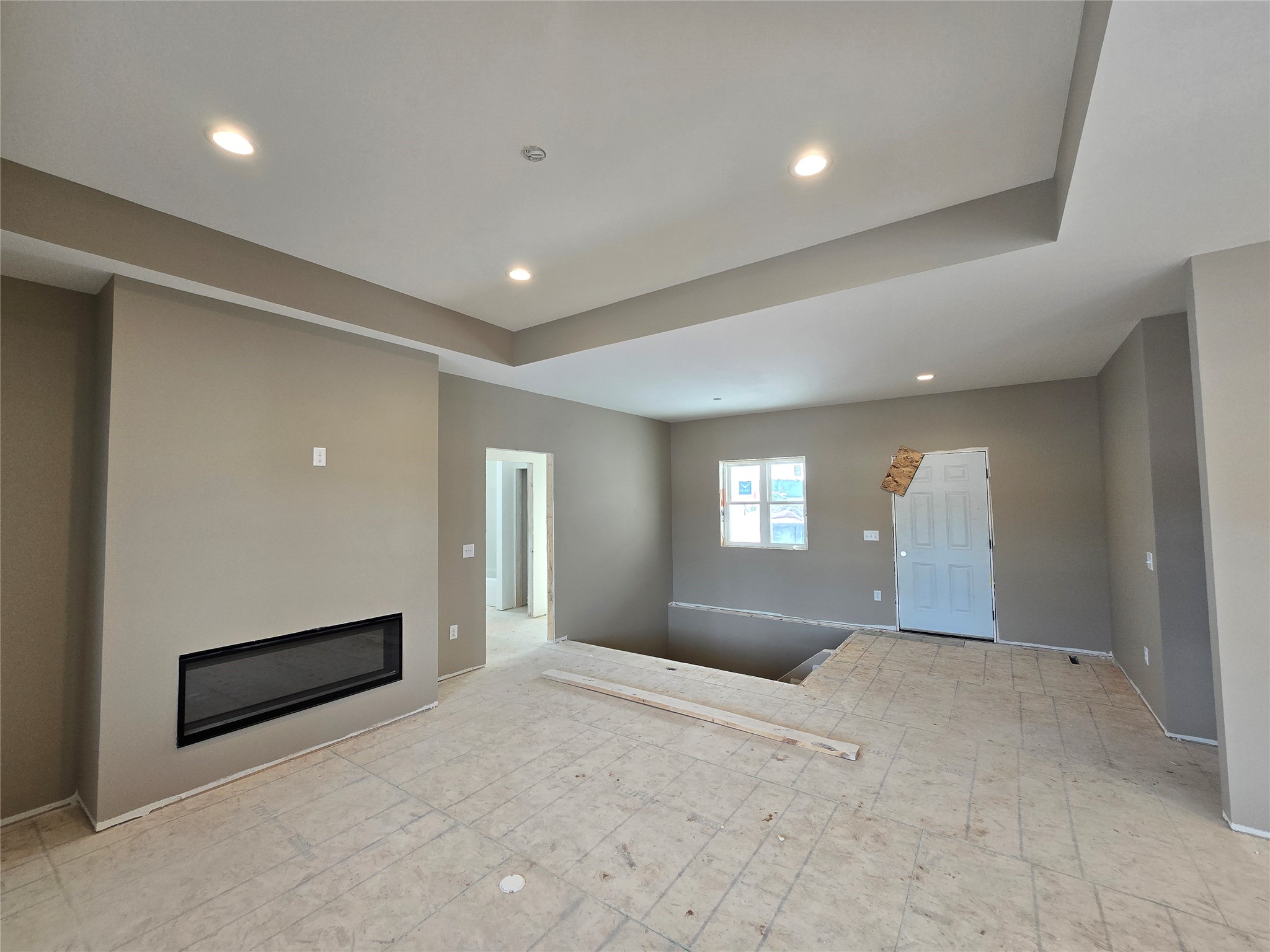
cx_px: 635
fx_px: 477
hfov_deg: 106.2
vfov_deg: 89.9
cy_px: 476
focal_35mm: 13
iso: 80
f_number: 2.2
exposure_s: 1/120
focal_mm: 2.2
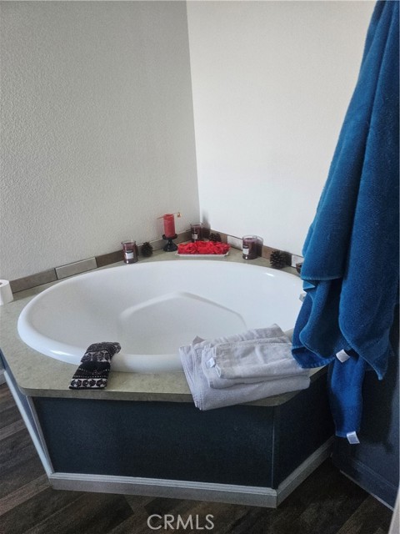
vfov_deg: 73.9
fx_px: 354
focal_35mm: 23
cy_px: 267
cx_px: 200
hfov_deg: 58.9
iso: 320
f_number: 1.8
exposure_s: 1/120
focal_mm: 5.4
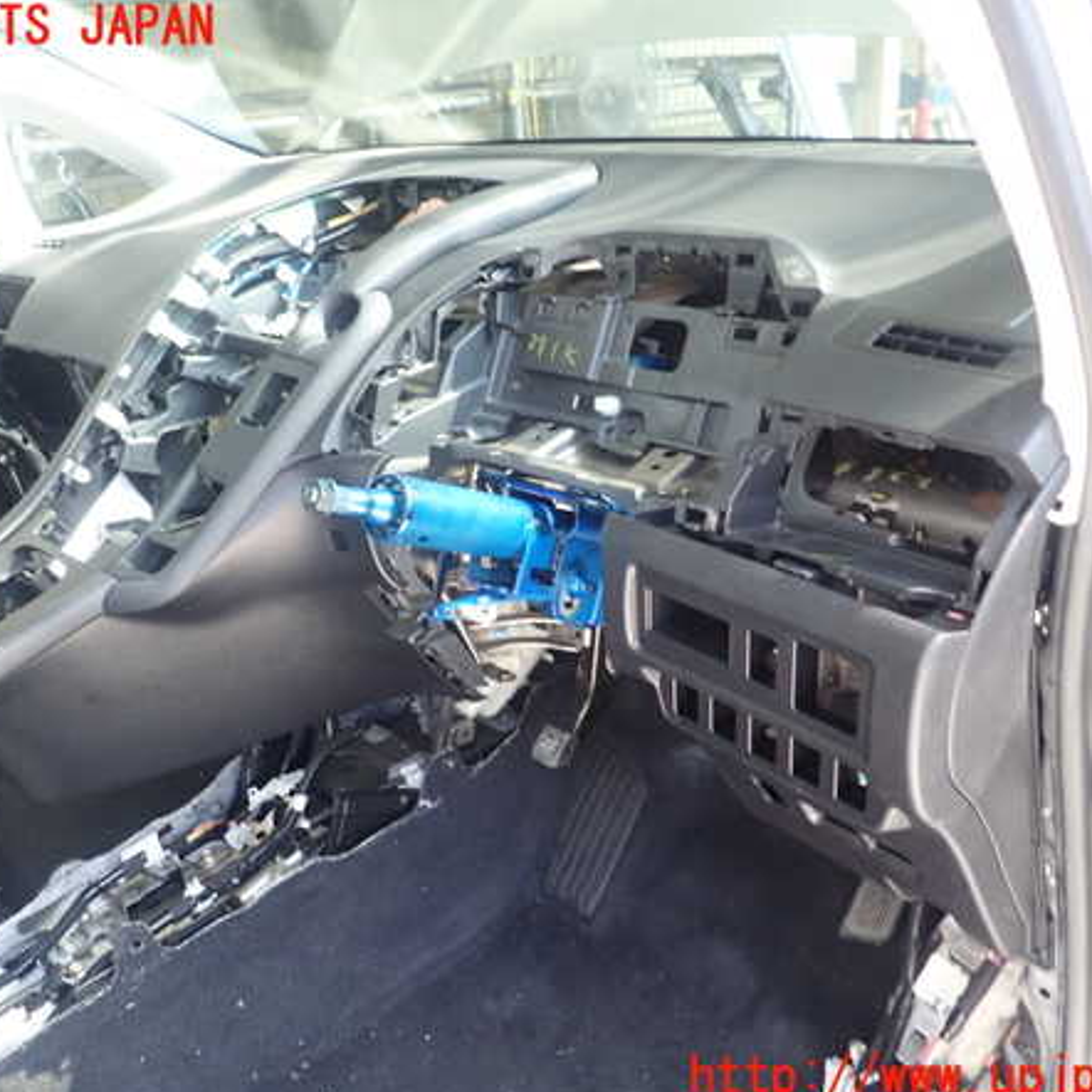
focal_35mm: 30
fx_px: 1071
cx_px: 506
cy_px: 553
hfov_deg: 54.0
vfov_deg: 54.0
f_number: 2
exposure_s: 1/30
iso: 200
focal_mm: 4.5
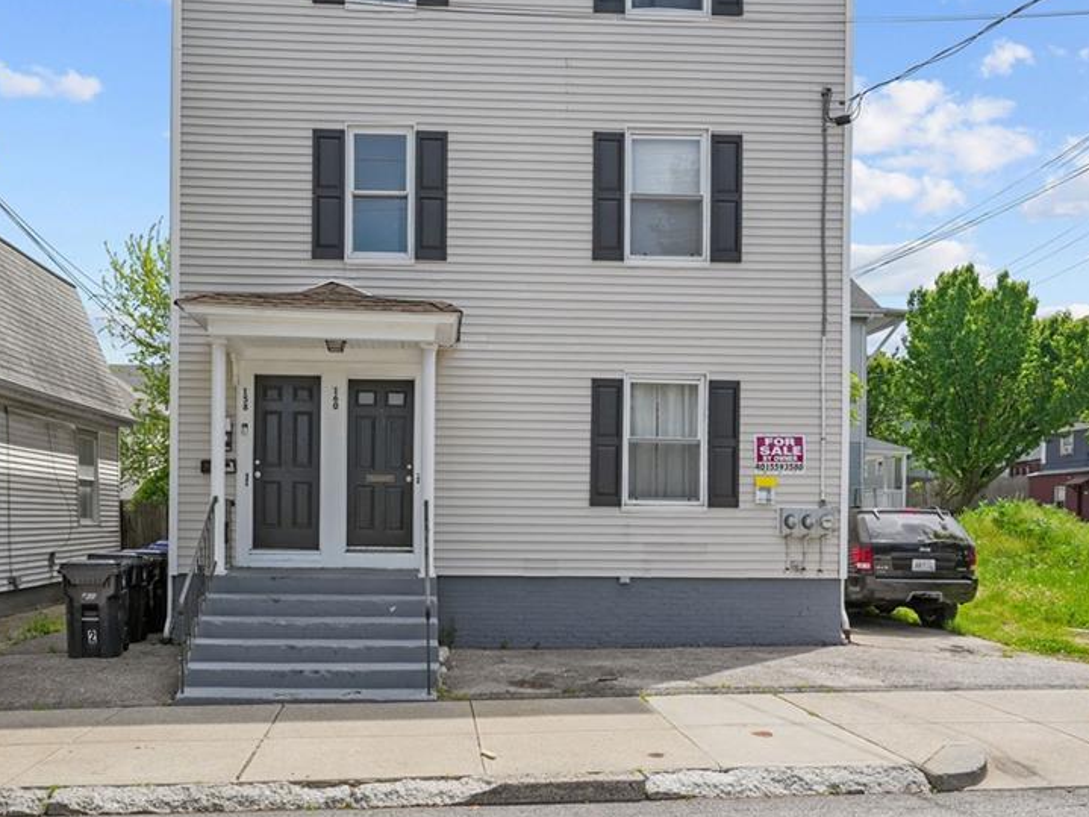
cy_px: 356
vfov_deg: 52.9
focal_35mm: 26
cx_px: 445
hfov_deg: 66.8
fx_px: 818
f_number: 7.1
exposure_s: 1/500
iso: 320
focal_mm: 19
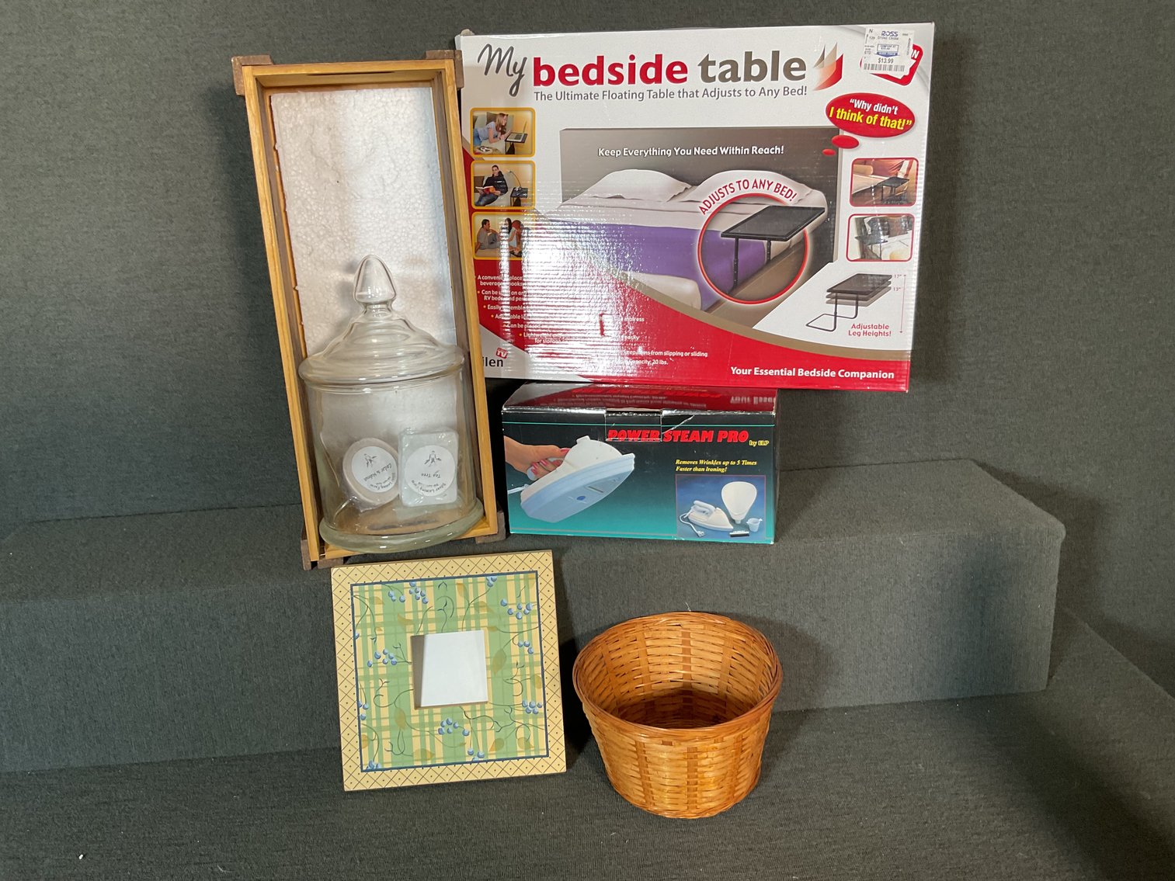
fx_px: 984
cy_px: 440
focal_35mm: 29
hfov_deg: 61.7
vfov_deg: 48.2
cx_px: 588
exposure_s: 1/50
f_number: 1.8
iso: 50
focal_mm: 3
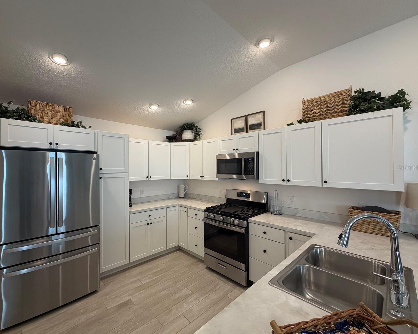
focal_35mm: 15
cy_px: 168
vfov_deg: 84.0
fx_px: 186
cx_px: 195
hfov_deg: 96.7
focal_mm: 2.22
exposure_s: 1/120
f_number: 2.2
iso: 200
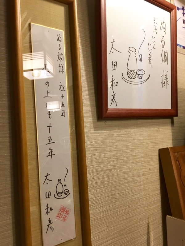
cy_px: 123
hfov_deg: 48.2
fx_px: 207
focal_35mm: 29
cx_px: 92
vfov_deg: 61.7
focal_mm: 4.15
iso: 80
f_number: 2.2
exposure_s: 1/30
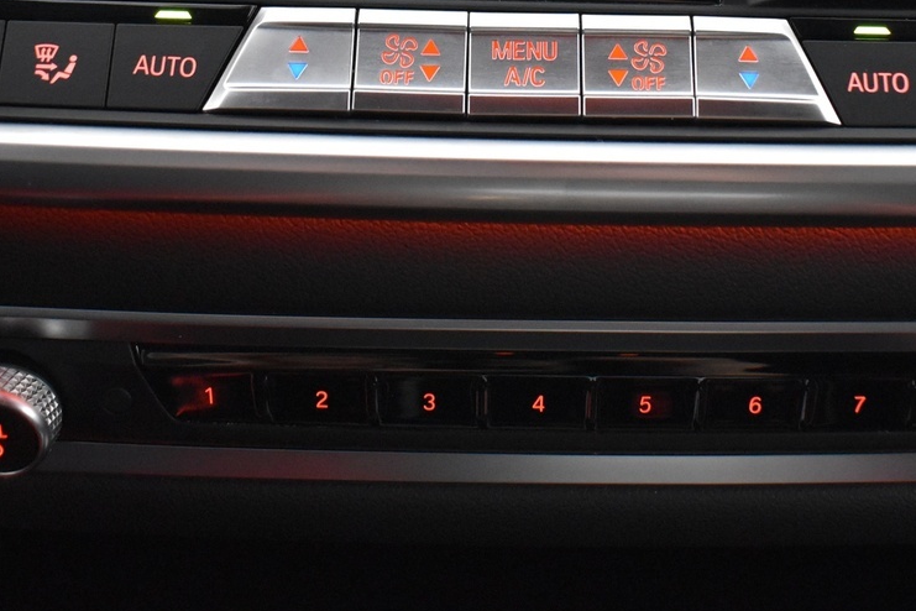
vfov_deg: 22.3
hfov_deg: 33.9
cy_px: 30
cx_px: 519
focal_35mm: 59
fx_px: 1501
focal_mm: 18
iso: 3200
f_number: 3.5
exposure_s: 1/30
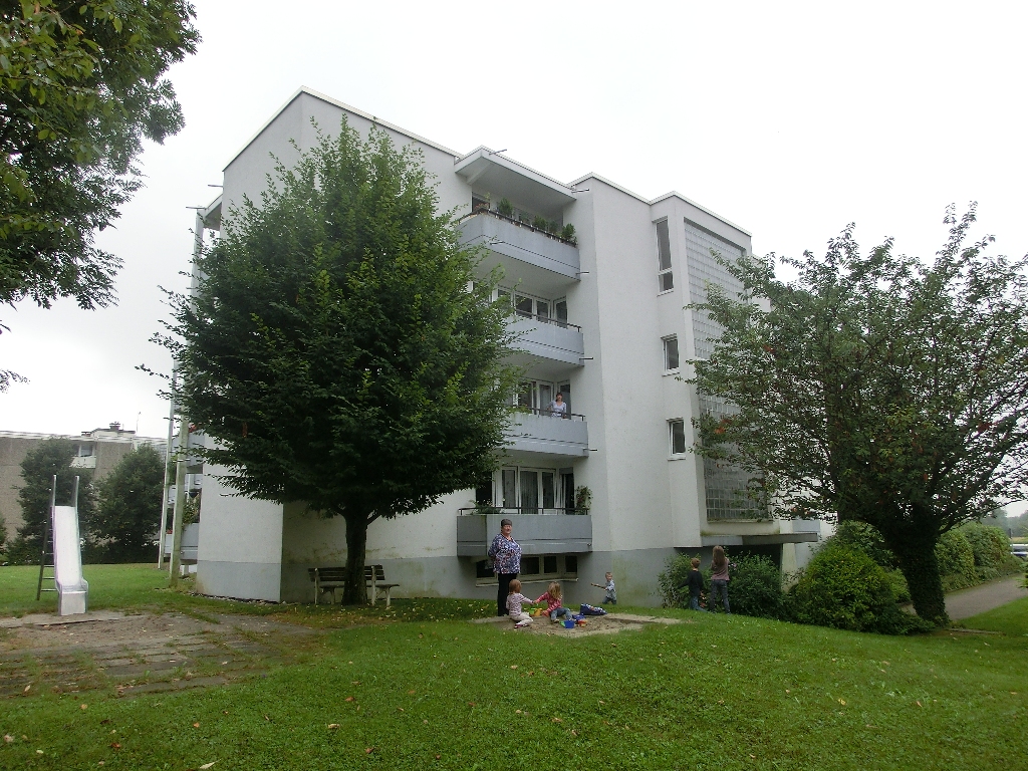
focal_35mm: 24
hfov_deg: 71.6
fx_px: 713
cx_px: 514
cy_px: 386
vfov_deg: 56.8
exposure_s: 1/320
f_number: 3
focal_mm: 4.24
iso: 100
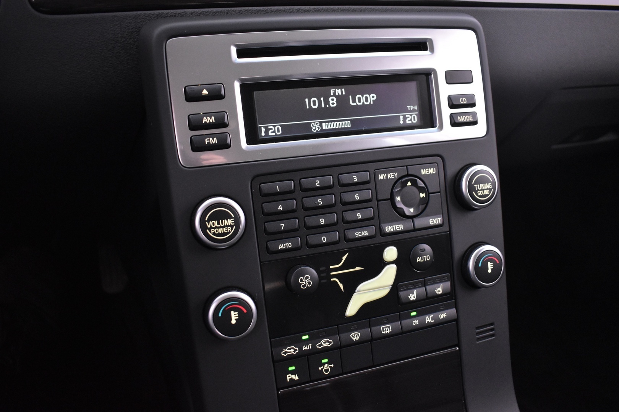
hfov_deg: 61.9
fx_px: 516
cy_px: 206
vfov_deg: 43.6
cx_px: 310
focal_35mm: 30
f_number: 3.8
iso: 3200
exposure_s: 1/20
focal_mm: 20
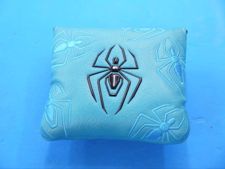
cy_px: 84
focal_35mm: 72
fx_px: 468
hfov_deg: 27.0
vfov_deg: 20.4
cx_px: 112
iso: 640
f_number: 5.3
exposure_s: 1/80
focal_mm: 36
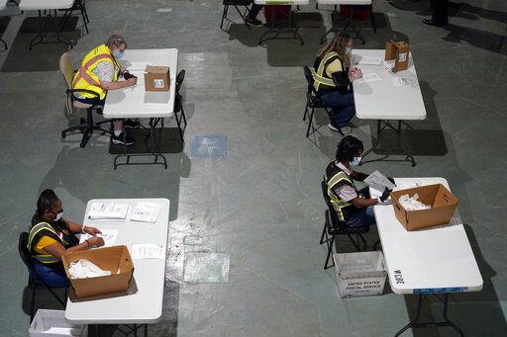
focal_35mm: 70
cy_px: 168
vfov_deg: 19.4
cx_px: 254
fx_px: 985
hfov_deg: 28.9
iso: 2000
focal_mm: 70
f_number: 2.8
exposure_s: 1/250
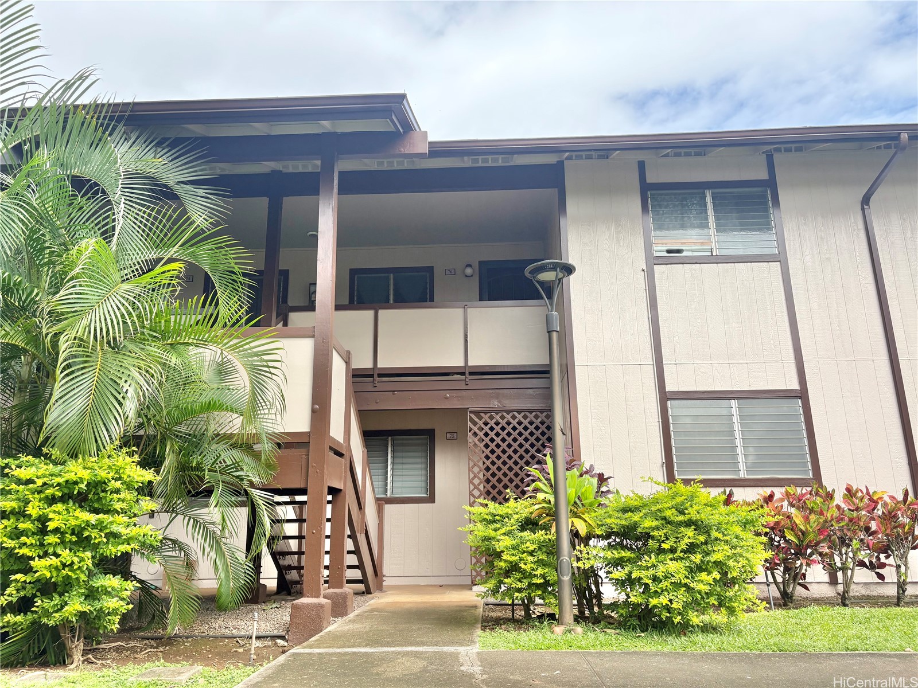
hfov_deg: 67.3
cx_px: 459
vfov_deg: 53.1
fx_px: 690
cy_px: 344
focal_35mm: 26
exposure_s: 1/1848
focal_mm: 5.96
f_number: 1.6
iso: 64
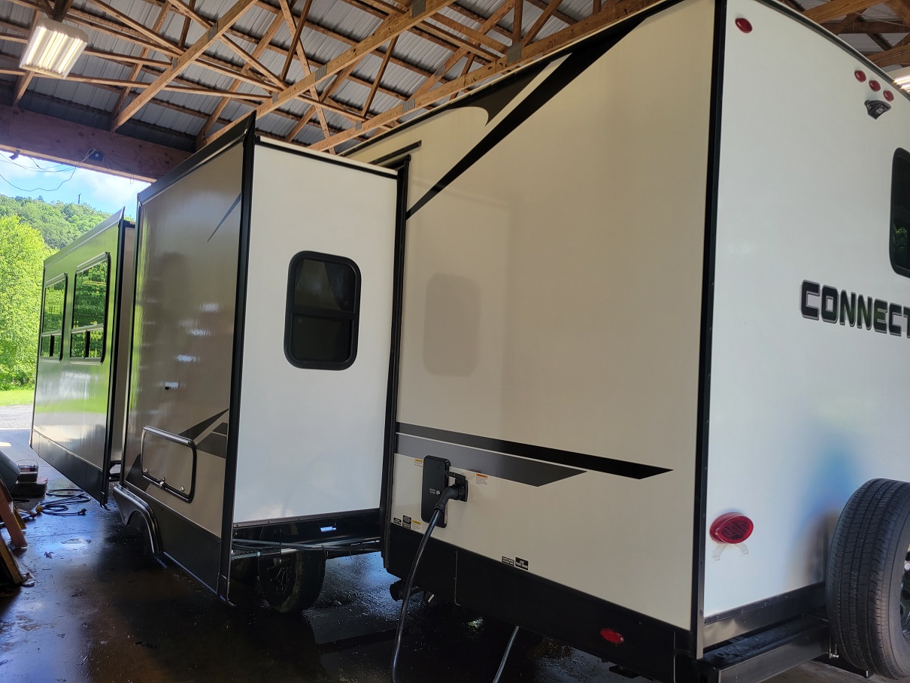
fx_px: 684
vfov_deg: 53.1
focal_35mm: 26
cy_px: 342
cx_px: 455
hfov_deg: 67.3
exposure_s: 1/170
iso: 40
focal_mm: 5.4
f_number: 1.8
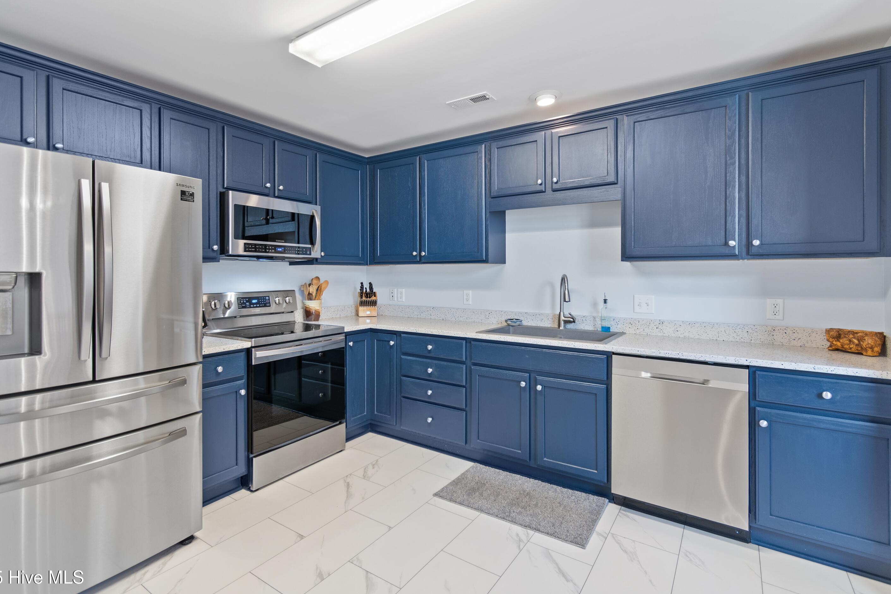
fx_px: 396
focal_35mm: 16
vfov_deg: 73.7
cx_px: 424
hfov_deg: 96.7
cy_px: 290
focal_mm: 10
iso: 100
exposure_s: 1/2
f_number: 4.5
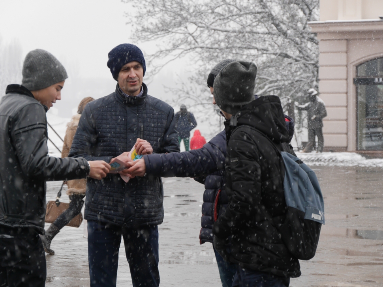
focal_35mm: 146
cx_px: 192
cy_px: 144
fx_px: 1615
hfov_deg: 13.5
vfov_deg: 10.2
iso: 320
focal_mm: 73
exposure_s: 1/160
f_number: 5.4
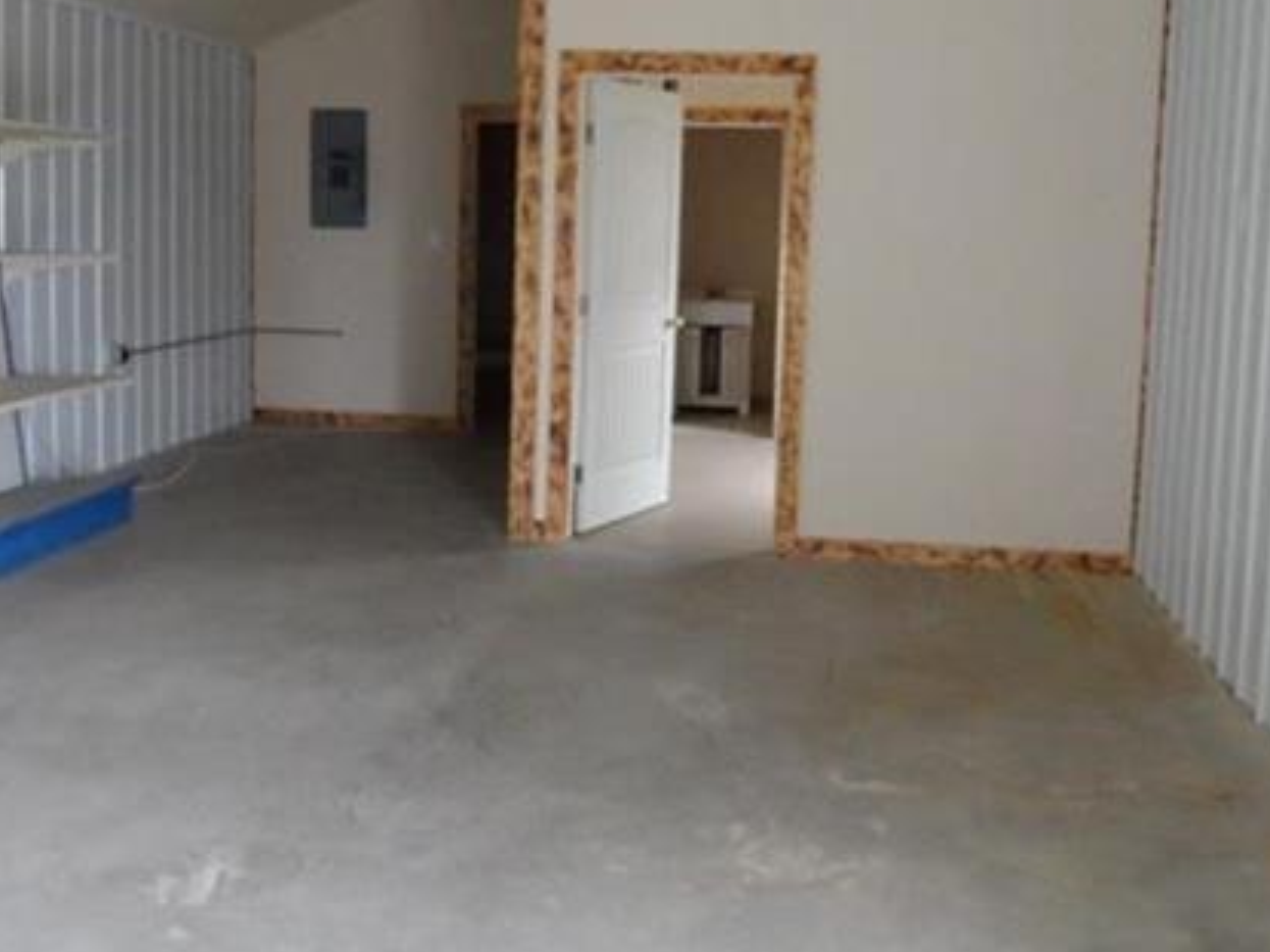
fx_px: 1357
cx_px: 627
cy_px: 338
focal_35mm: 37
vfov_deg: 38.3
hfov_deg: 50.2
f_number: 3.2
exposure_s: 1/30
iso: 480
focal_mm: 4
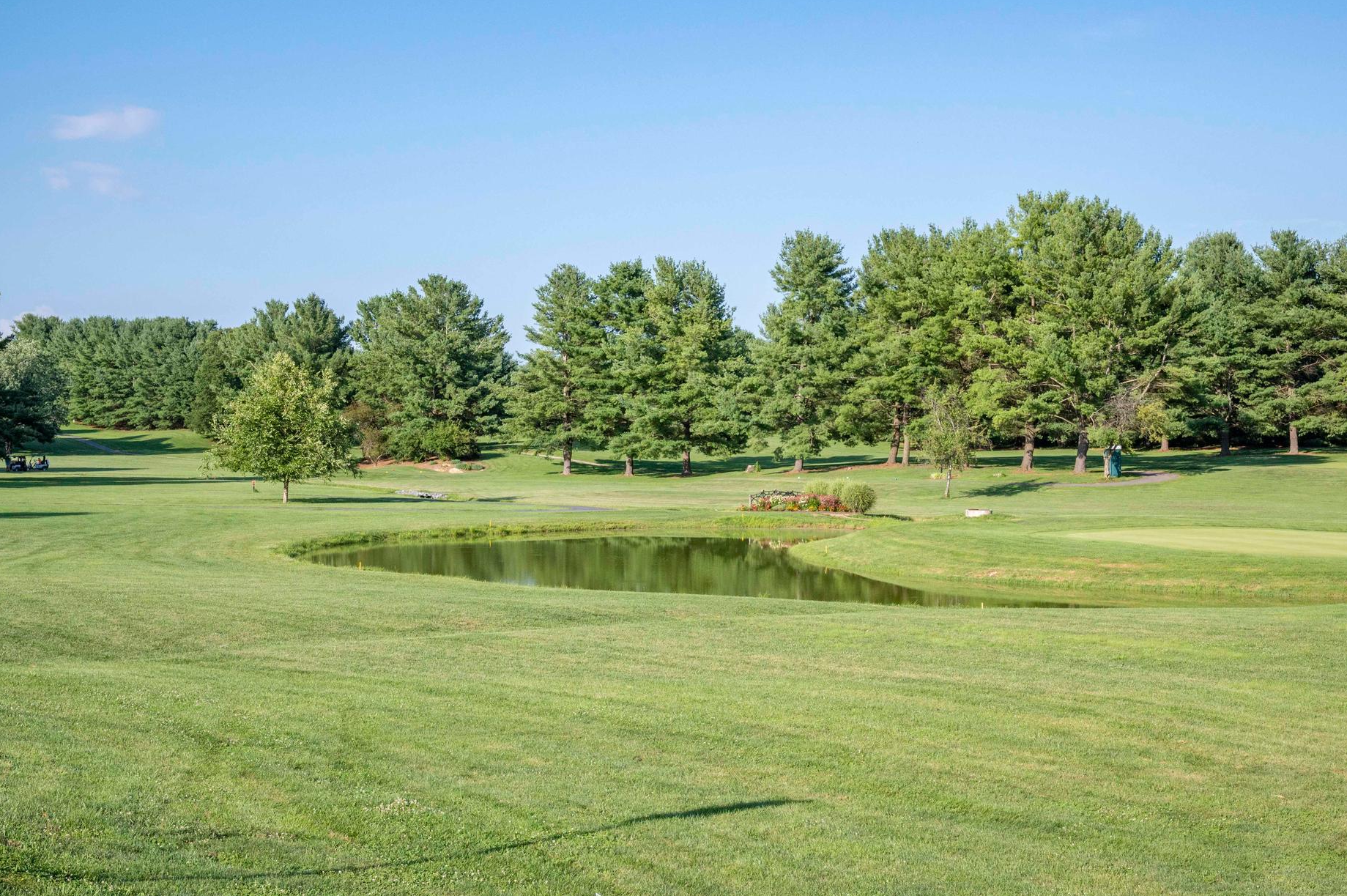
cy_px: 466
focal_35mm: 49
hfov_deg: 40.3
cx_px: 724
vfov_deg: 27.5
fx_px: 1832
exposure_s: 1/800
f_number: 14
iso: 1000
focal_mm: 44
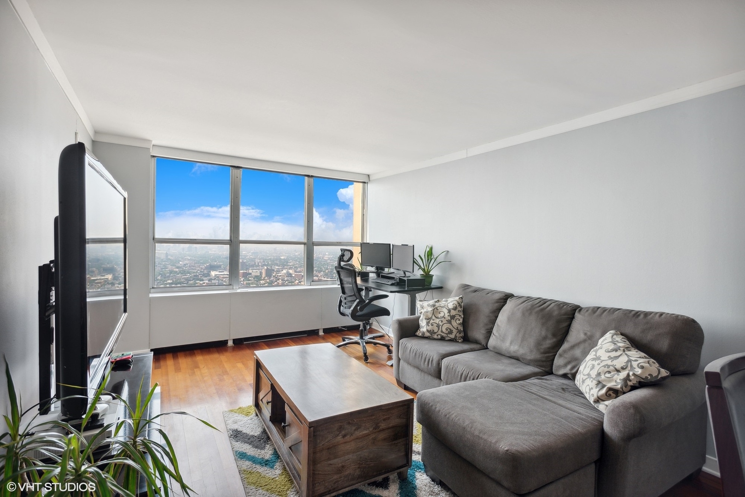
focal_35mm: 17
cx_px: 372
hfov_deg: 93.3
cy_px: 248
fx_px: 352
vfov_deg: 70.5
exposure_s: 1/160
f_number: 8
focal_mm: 17
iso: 500
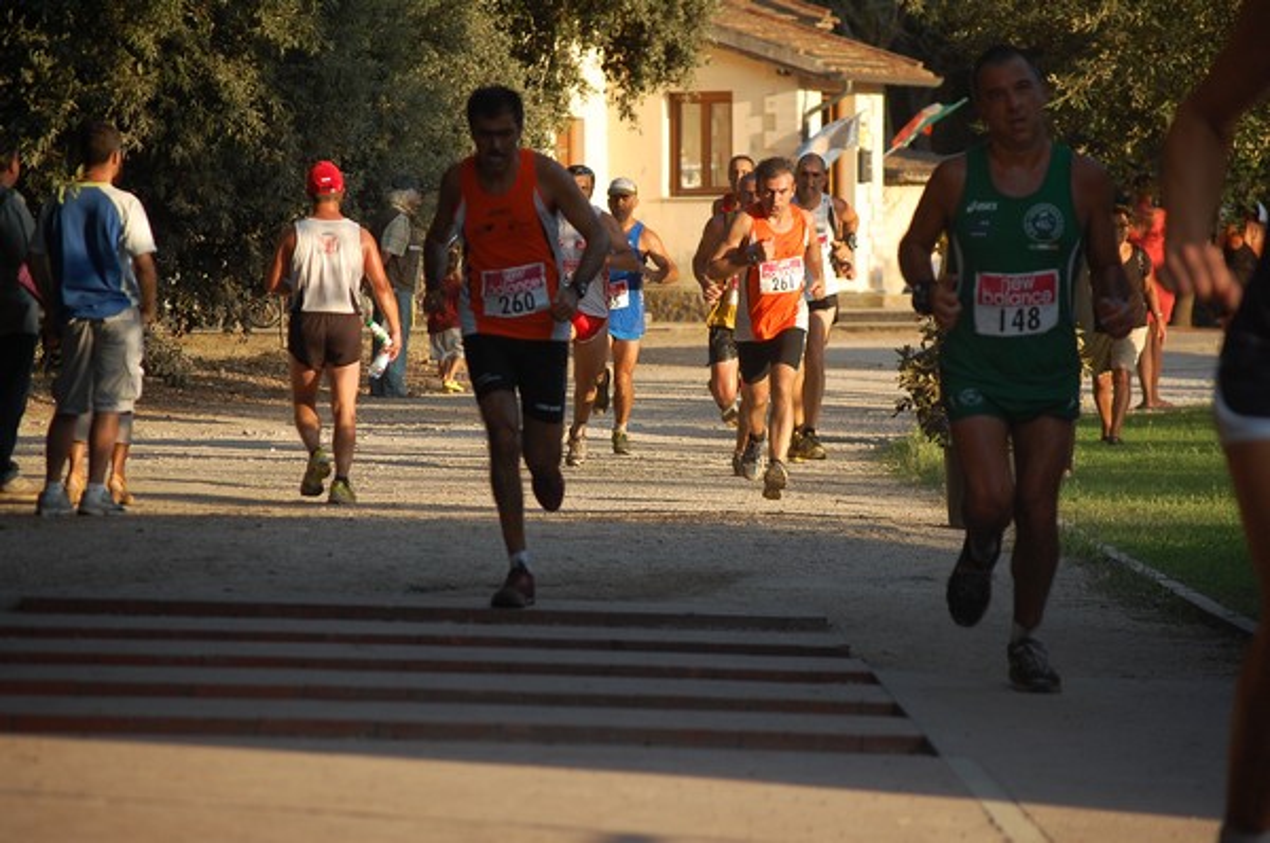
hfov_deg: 11.4
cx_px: 635
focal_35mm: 180
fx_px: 6340
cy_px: 422
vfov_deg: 7.6
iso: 400
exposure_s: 1/640
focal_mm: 120
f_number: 4.8
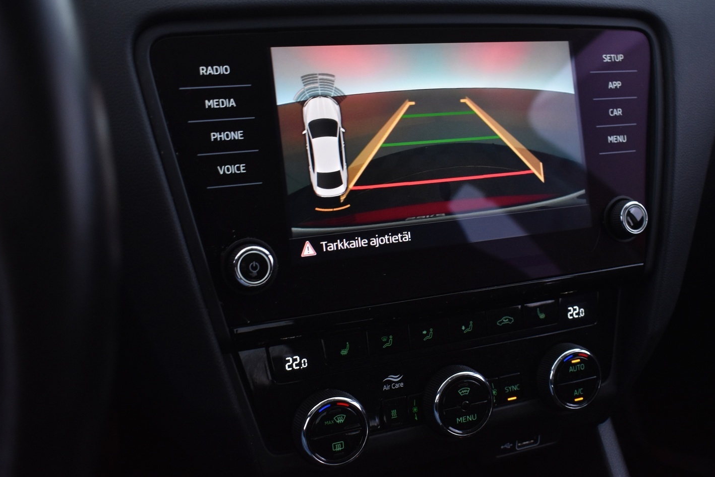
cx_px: 404
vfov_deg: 32.6
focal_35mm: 41
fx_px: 814
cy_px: 258
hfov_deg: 47.3
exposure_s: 1/15
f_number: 5.6
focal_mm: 24
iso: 1250
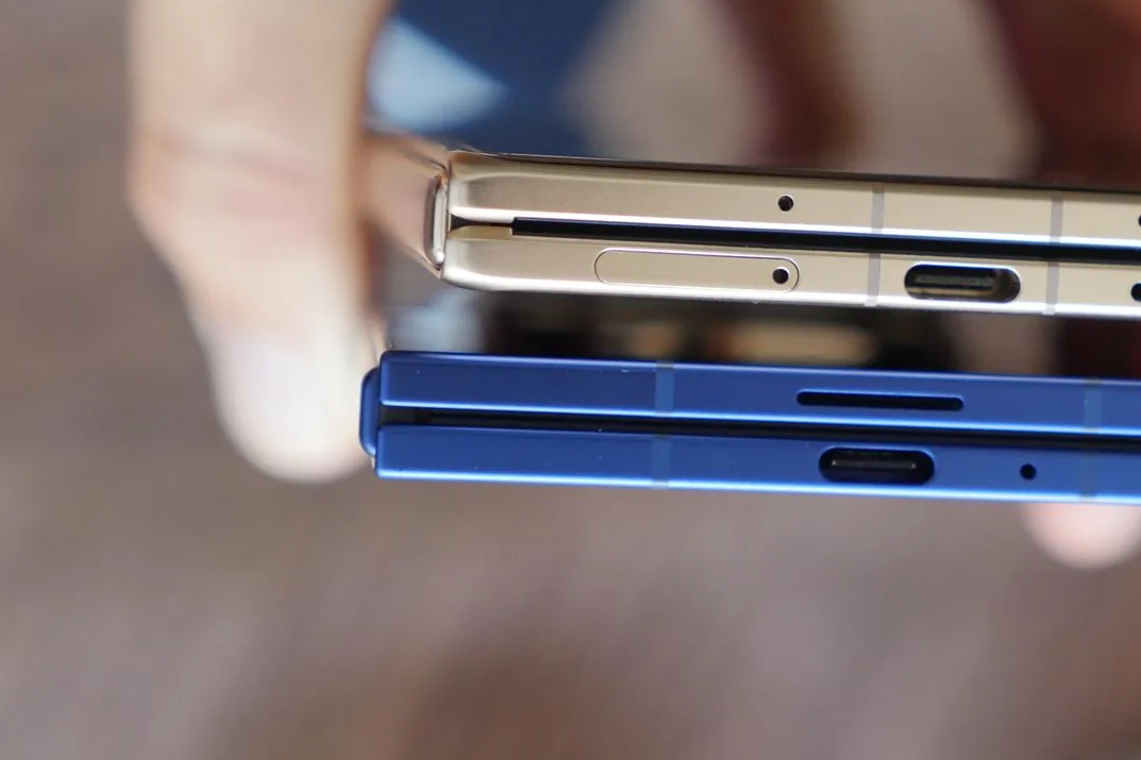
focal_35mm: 126
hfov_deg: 16.1
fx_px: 3993
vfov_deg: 10.9
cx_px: 1020
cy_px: 274
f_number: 2.8
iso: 400
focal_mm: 32
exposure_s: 1/80
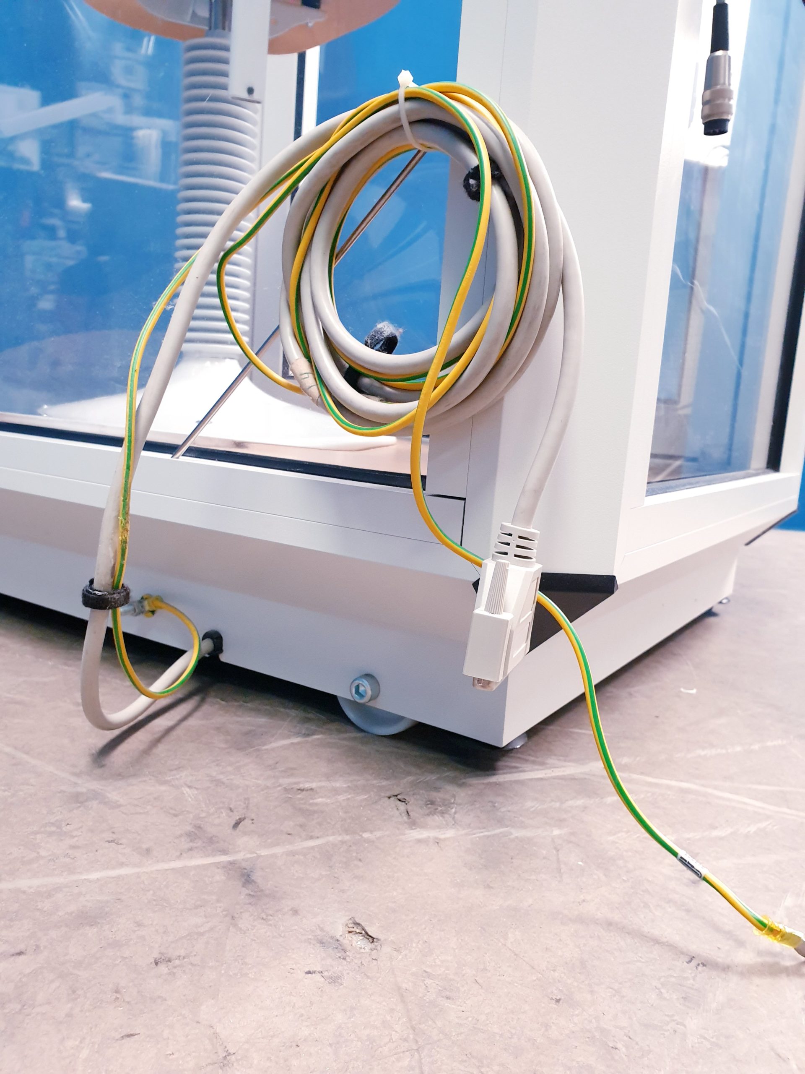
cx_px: 402
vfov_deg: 67.3
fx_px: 806
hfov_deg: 53.1
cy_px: 537
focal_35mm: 26
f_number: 2.4
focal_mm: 4.3
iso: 400
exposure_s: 1/50
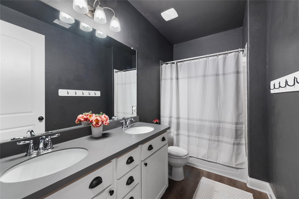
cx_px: 150
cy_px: 100
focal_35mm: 14
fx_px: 116
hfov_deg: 104.2
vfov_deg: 81.2
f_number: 8
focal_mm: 14
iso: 400
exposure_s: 1/1.67
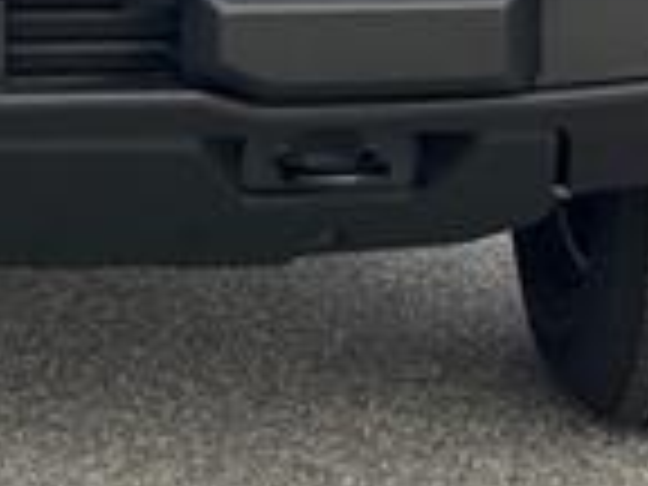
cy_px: -360
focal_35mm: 214
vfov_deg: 6.8
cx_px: -112
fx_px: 4006
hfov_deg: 9.1
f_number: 1.78
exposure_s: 1/388
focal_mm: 6.76
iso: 64
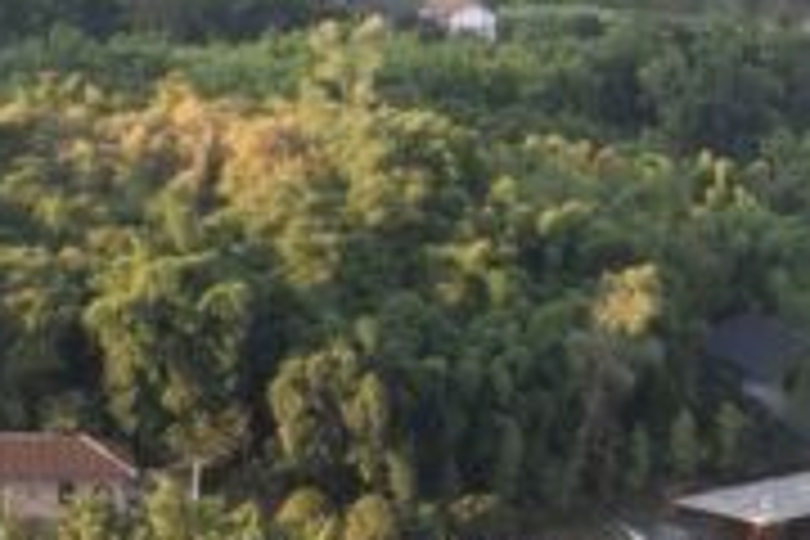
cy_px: 407
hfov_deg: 11.2
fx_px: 3982
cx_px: -400
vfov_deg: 7.7
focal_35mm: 177
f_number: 6.3
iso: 100
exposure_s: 1/60
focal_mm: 10.26
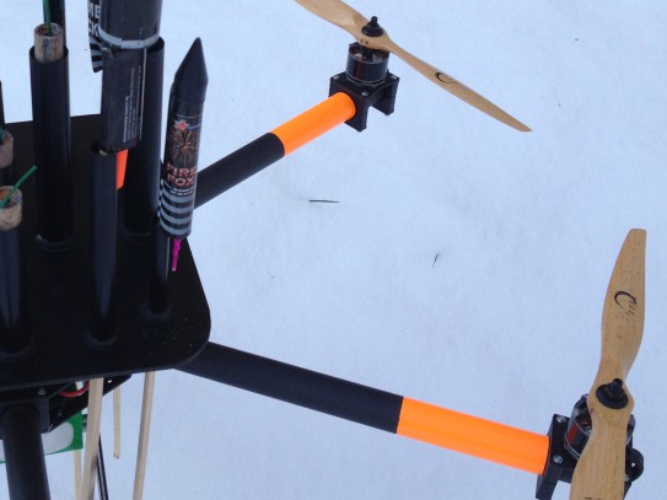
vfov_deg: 22.0
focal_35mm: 66
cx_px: 92
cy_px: 107
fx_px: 1271
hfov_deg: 28.5
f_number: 2.4
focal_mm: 4.28
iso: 50
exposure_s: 1/171
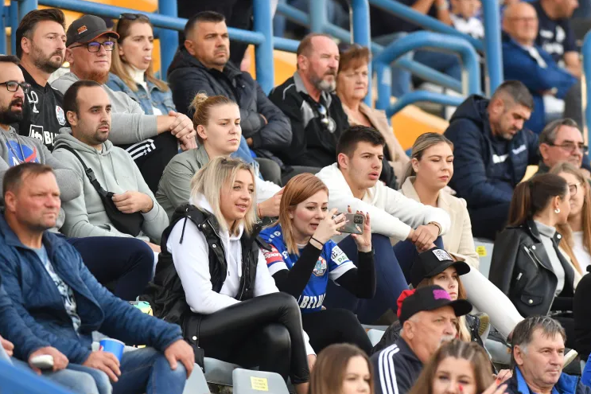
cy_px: 199
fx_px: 5038
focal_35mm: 307
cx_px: 294
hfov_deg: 6.7
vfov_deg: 4.5
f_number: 5
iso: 1250
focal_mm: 300
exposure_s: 1/1000
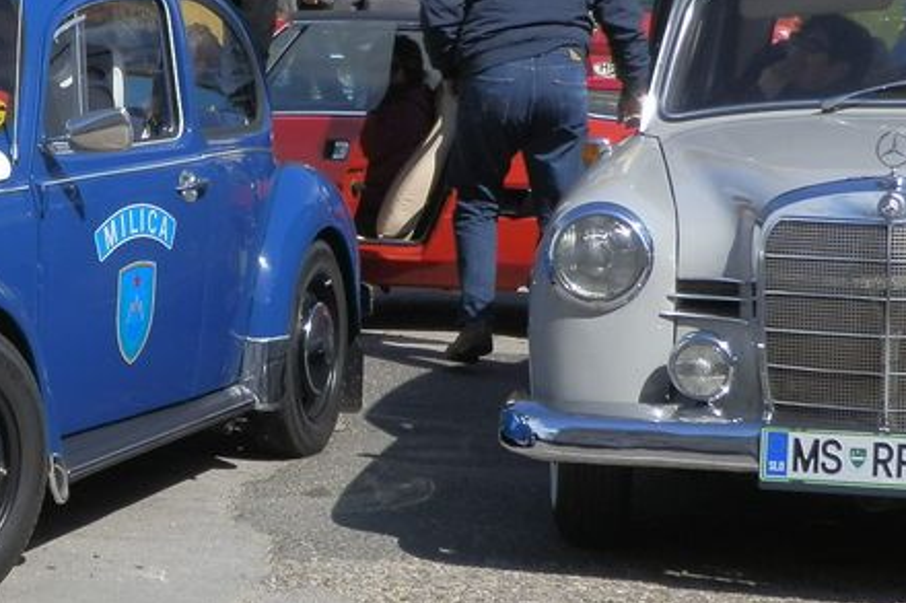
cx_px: 185
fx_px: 3170
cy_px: 251
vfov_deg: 10.9
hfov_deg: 16.2
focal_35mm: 126
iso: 80
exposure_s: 1/1000
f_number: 3.8
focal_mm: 9.38
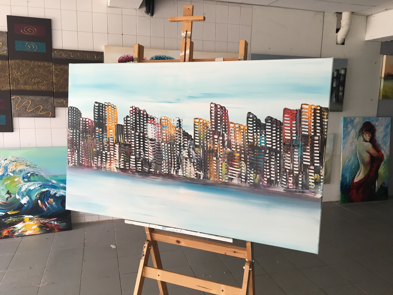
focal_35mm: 29
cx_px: 196
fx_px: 329
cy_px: 148
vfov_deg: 48.2
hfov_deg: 61.7
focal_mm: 4.15
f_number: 2.2
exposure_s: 1/33
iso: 50
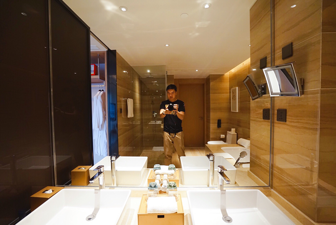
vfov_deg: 73.8
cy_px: 112
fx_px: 149
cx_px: 168
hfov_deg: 96.7
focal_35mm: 16
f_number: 4
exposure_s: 1/60
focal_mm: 16
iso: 1250
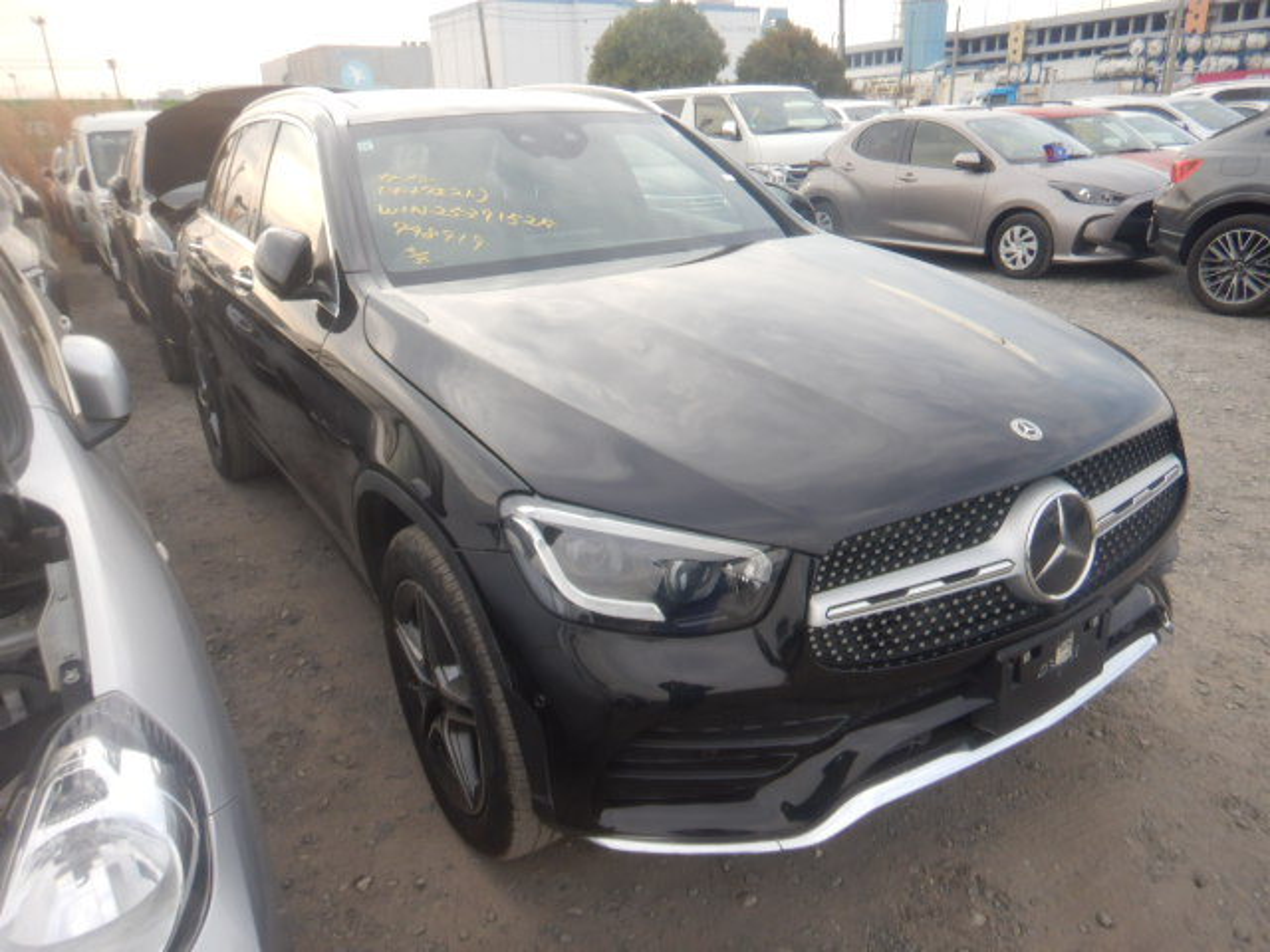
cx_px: 635
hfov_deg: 71.6
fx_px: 881
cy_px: 476
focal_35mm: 24
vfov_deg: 56.8
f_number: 2.8
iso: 125
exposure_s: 1/100
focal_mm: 4.3
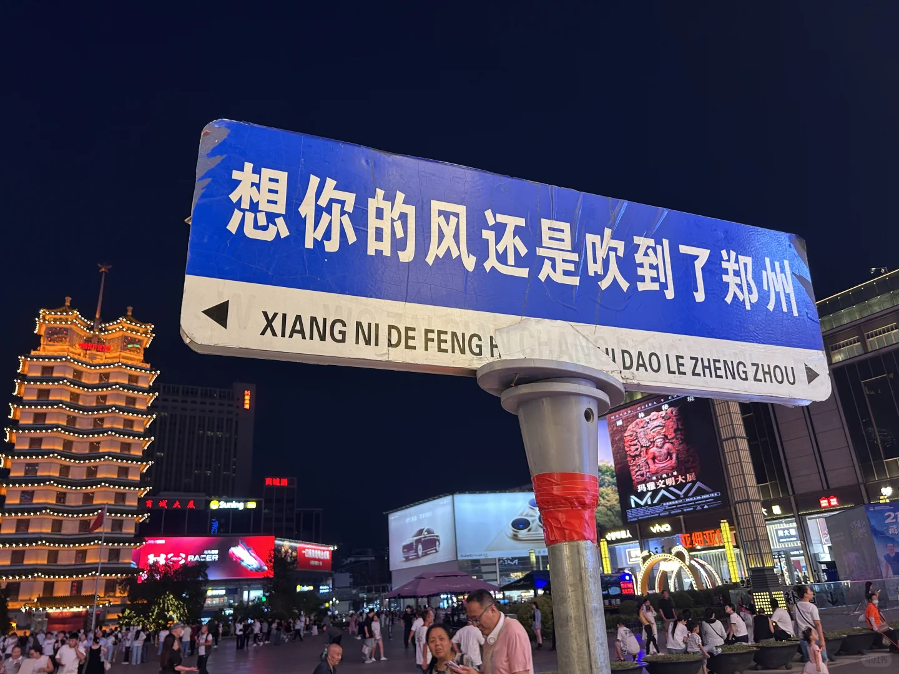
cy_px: 337
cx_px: 450
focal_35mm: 26
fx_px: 675
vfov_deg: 53.1
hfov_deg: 67.3
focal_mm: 5.7
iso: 125
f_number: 1.5
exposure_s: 1/80
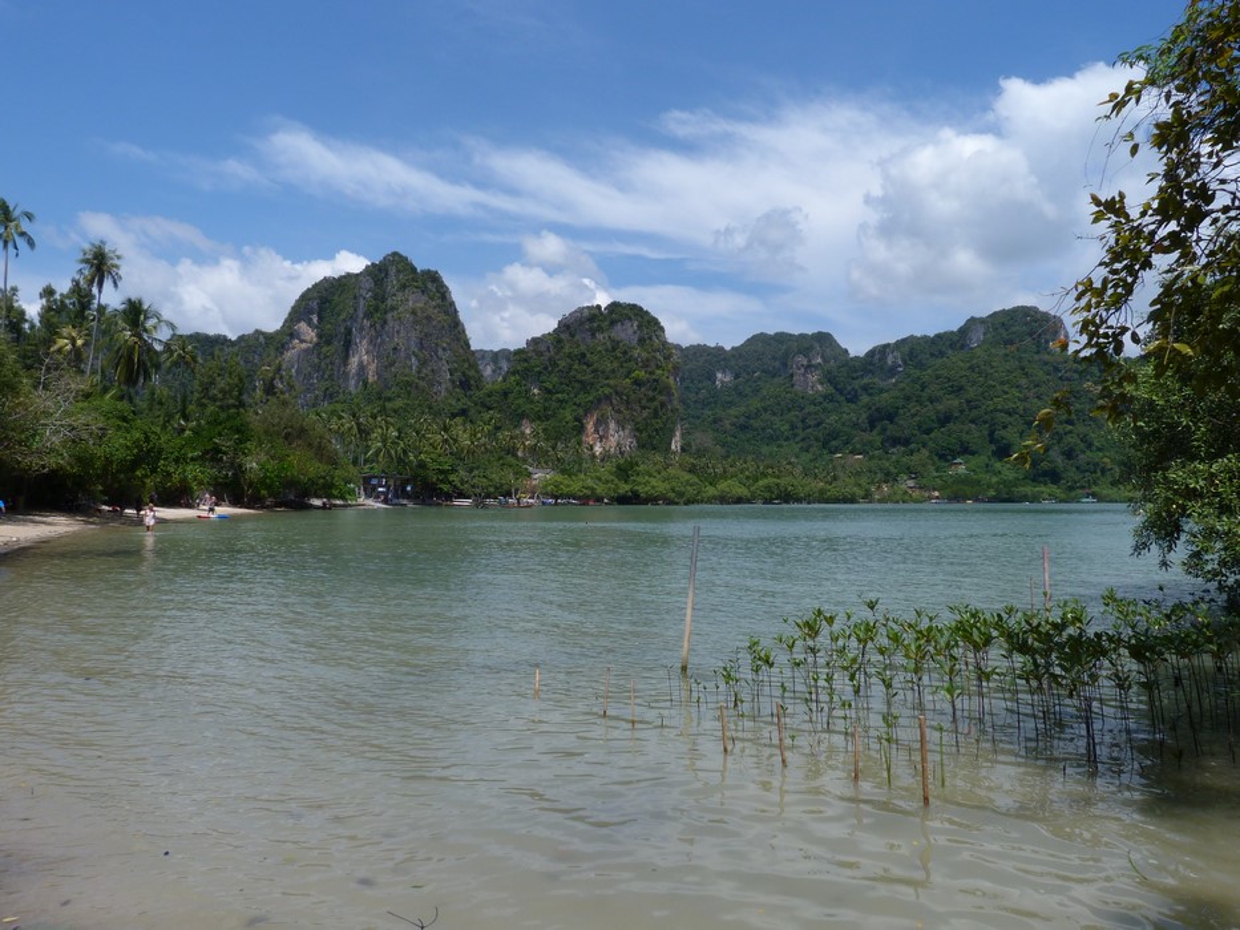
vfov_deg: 54.9
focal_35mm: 25
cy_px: 465
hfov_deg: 69.4
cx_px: 620
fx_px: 896
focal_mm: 4.5
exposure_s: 1/500
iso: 80
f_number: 5.6
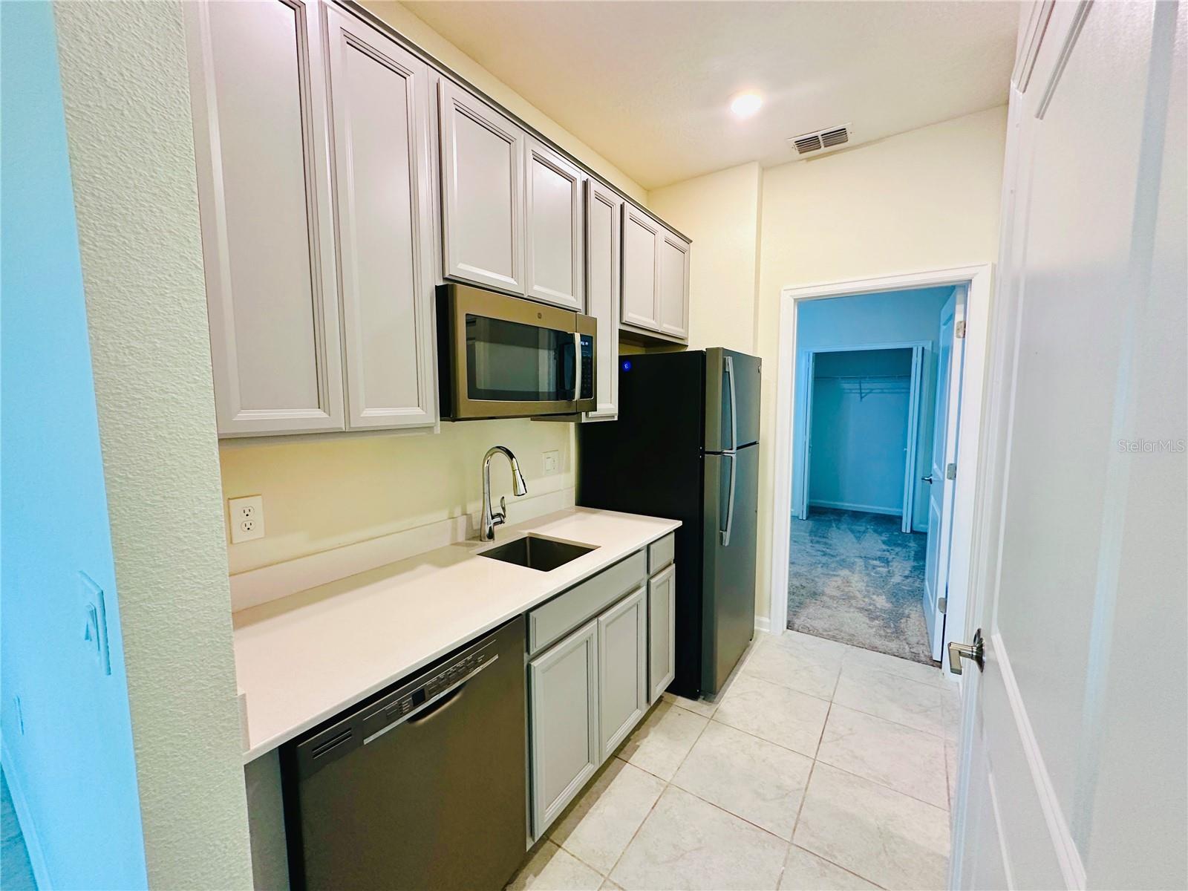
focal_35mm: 14
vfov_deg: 85.7
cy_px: 446
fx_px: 480
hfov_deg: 102.1
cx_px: 594
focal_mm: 2.22
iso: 250
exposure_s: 1/60
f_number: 2.2
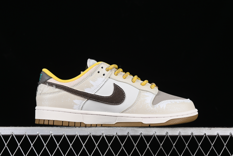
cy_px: 78
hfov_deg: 27.0
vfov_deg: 18.2
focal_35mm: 75
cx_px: 116
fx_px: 485
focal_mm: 50
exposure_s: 1/80
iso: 160
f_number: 8
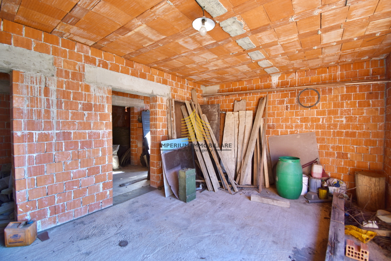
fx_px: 163
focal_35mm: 15
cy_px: 130
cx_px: 196
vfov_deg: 77.3
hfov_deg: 100.4
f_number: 4.5
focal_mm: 10
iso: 100
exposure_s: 1/40
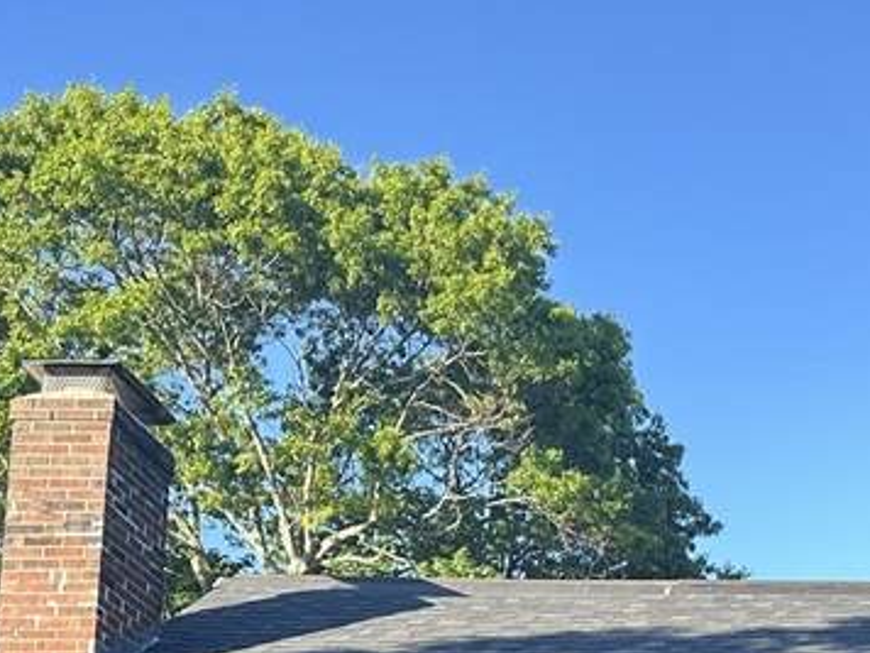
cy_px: 797
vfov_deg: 19.9
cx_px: 1083
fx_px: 1734
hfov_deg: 25.0
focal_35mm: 69
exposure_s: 1/1095
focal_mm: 6.86
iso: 80
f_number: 1.78
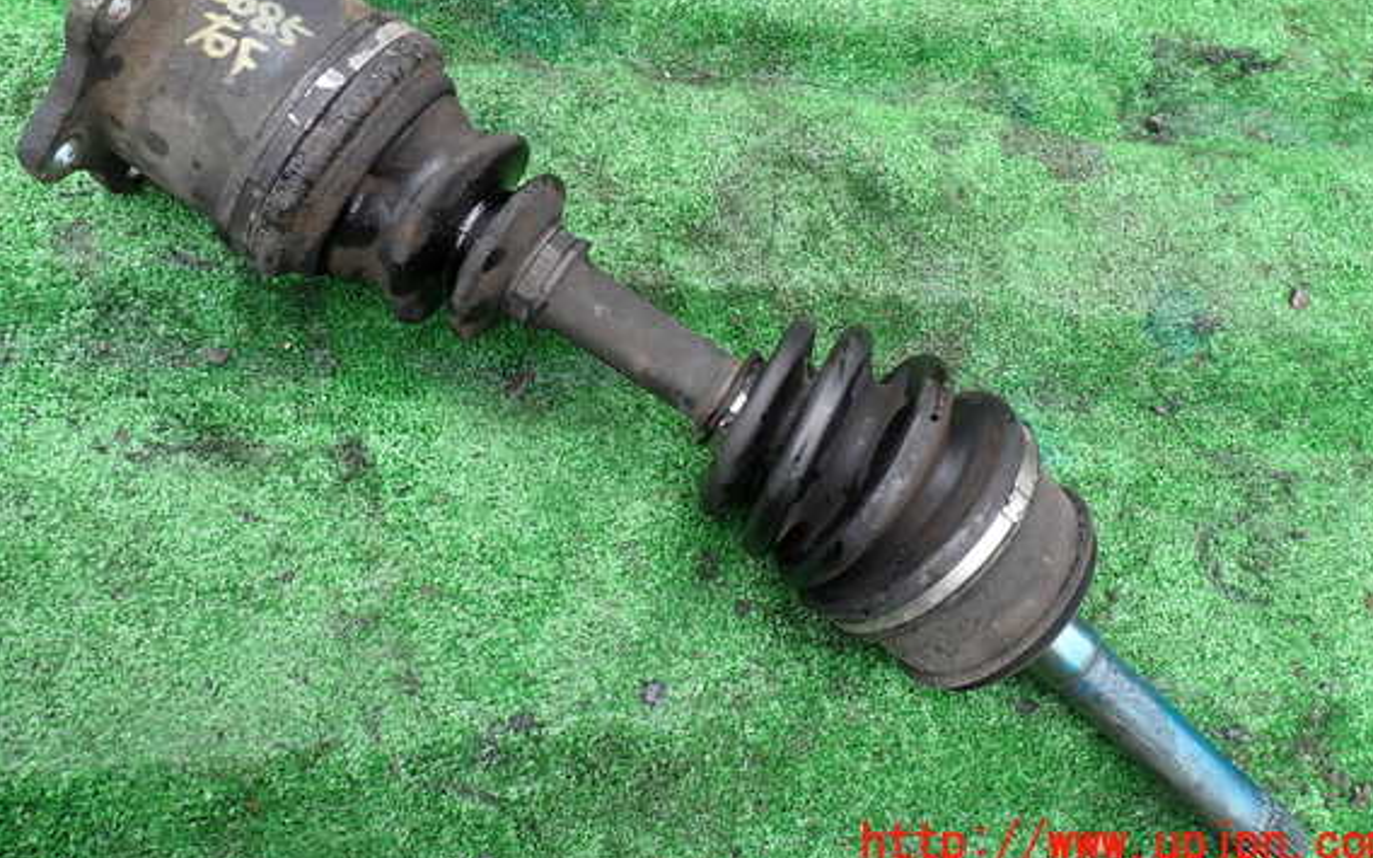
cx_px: 682
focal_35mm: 28
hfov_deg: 66.5
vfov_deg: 44.2
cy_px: 331
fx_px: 1048
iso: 100
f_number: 2.8
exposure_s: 1/100
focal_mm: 4.5
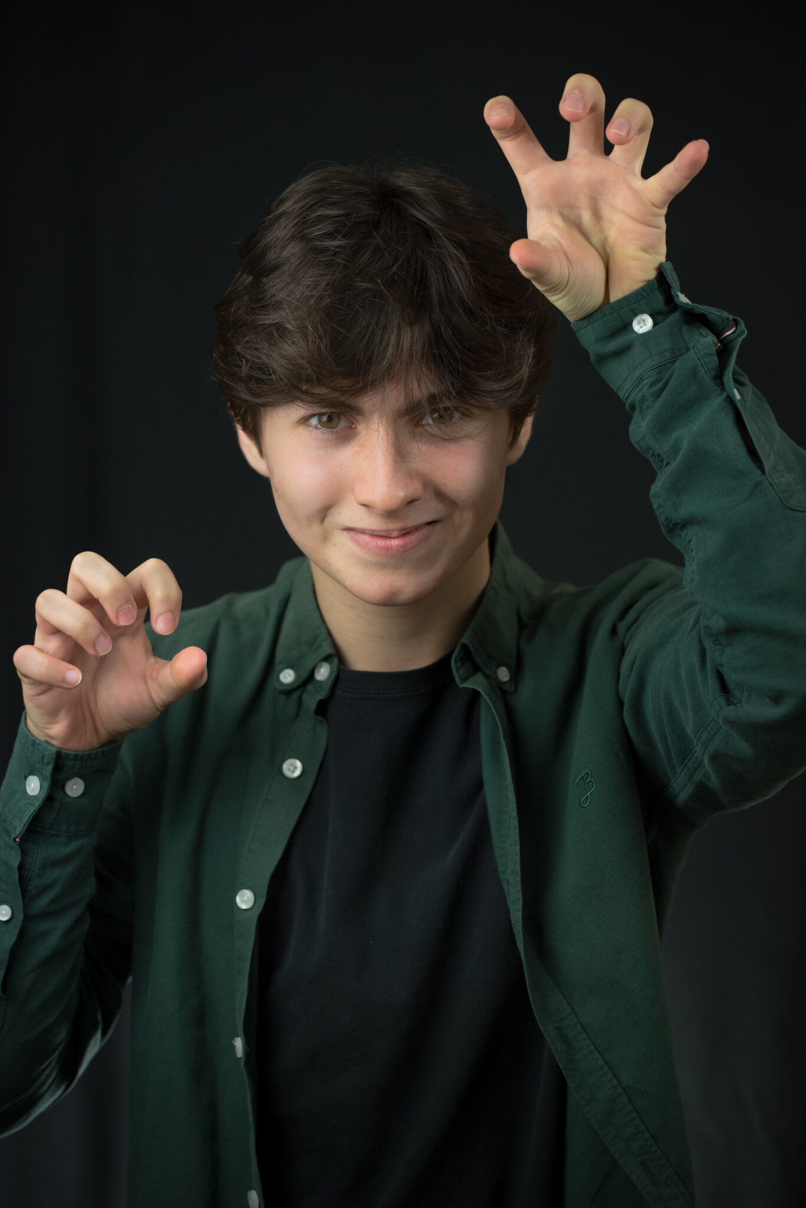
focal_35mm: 105
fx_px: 3523
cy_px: 604
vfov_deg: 19.4
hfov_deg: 13.1
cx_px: 403
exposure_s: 1/400
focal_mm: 105
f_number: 4
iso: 1800
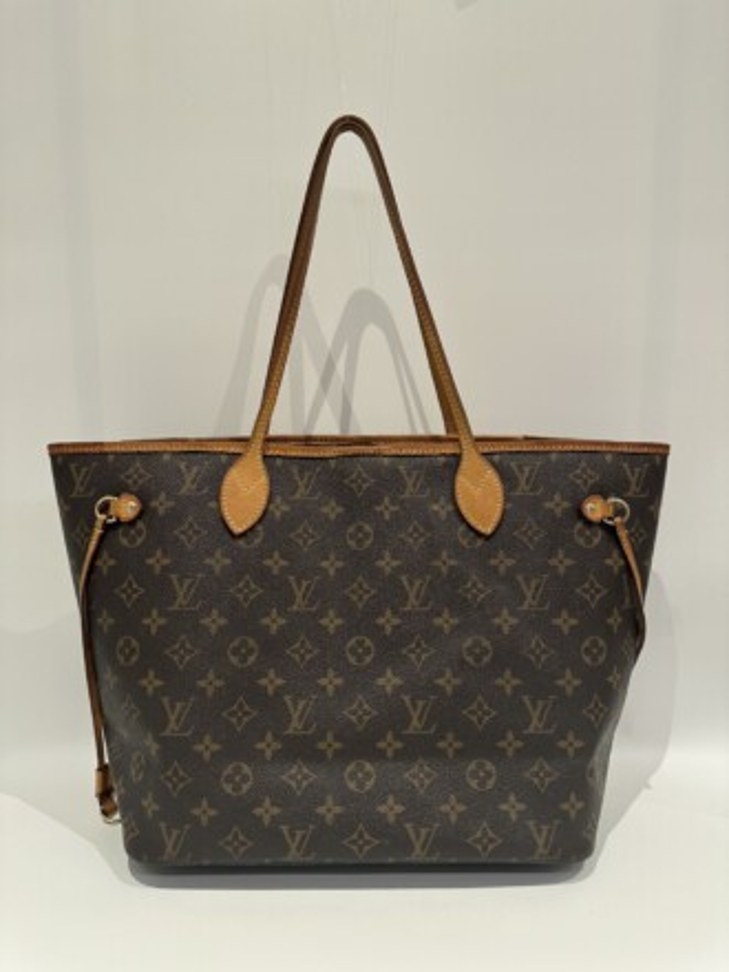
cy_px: 486
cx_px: 364
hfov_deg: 56.8
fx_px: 674
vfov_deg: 71.6
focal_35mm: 24
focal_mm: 6.86
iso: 160
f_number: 1.78
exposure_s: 1/50
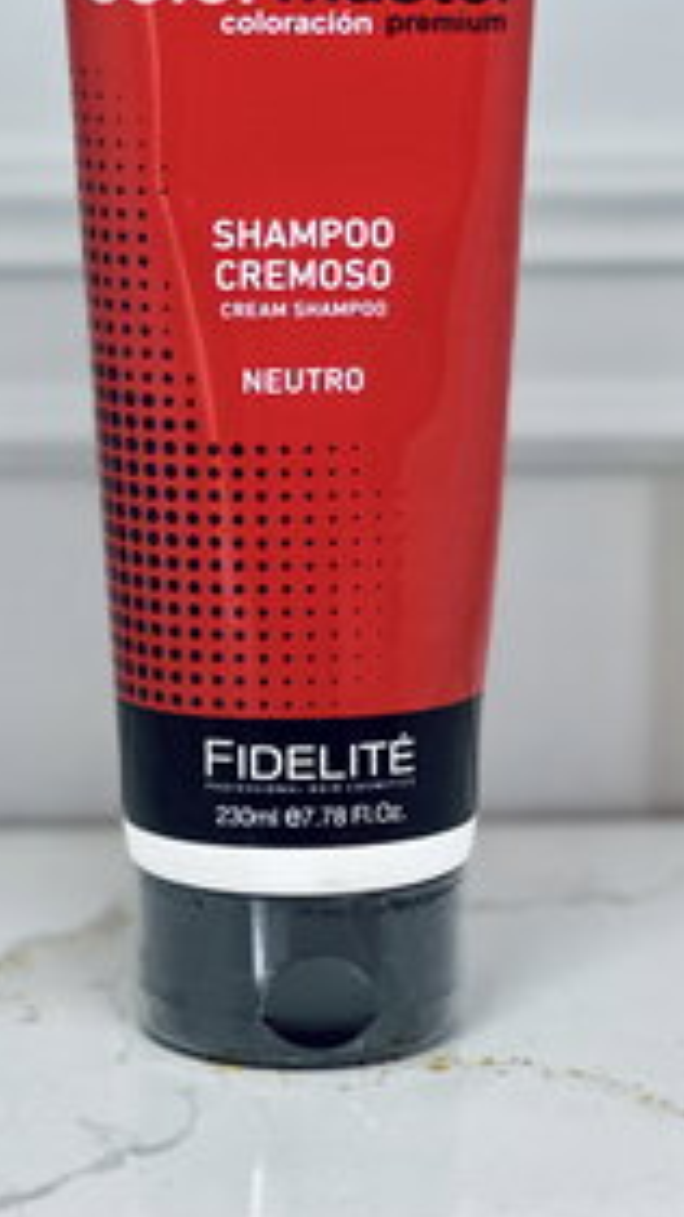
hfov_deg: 7.6
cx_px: 277
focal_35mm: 159
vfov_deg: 13.5
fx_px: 5128
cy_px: 279
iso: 160
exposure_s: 1/100
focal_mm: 9
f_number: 2.8
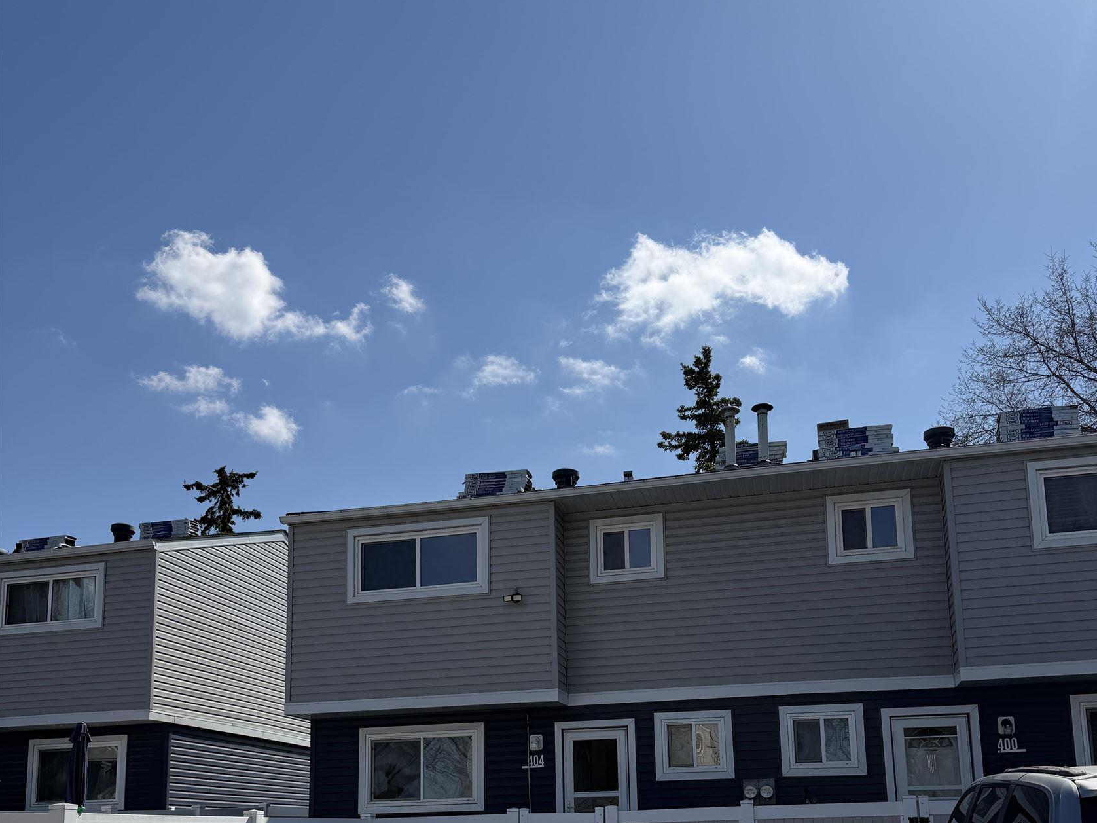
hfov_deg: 55.3
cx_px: 563
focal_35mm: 33
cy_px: 678
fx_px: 1046
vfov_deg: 40.8
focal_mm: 6.76
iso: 100
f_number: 1.78
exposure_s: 1/8130
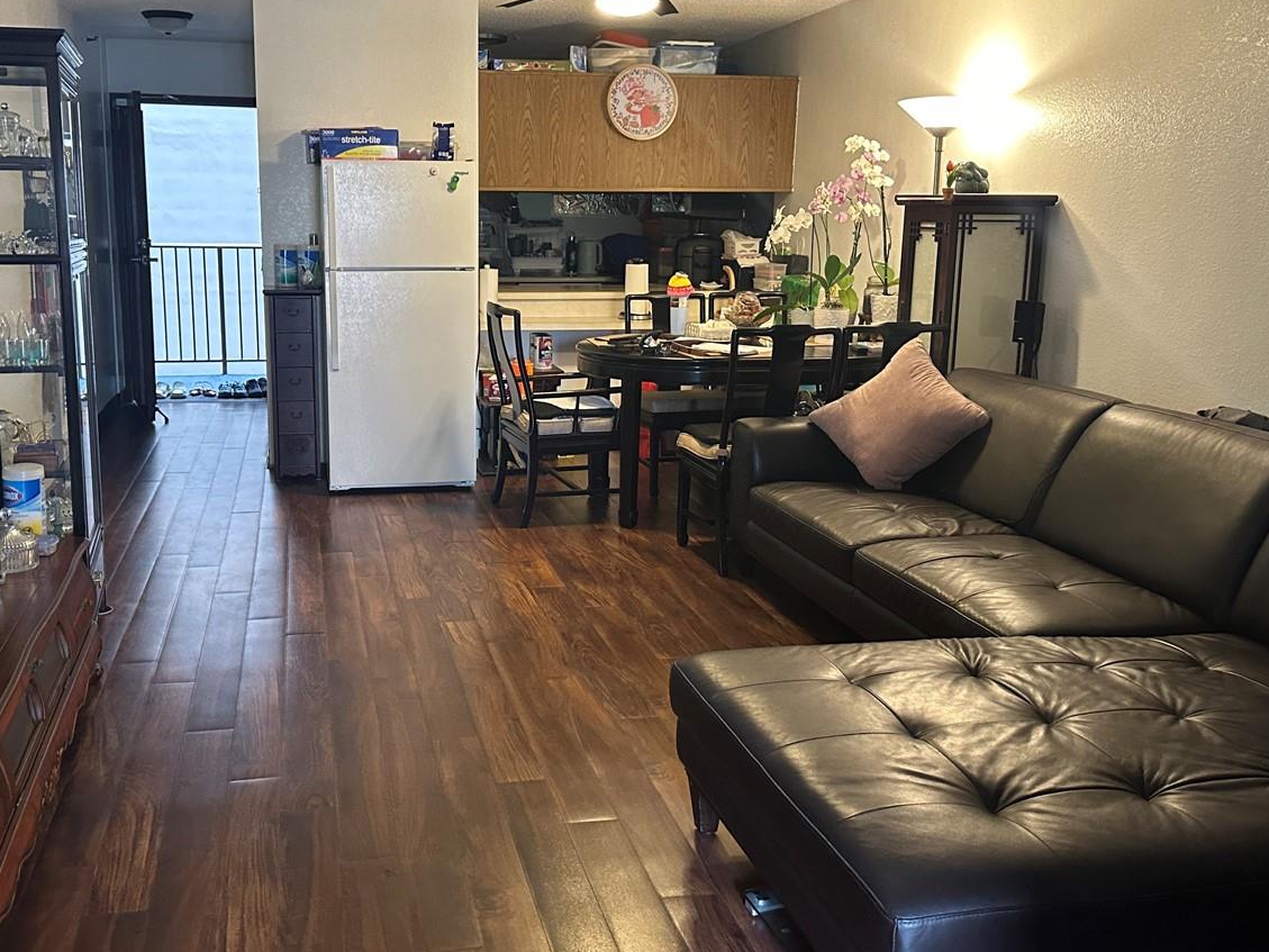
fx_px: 1247
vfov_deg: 41.7
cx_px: 531
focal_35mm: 34
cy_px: 426
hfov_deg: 53.7
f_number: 1.78
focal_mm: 6.86
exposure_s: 1/60
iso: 500
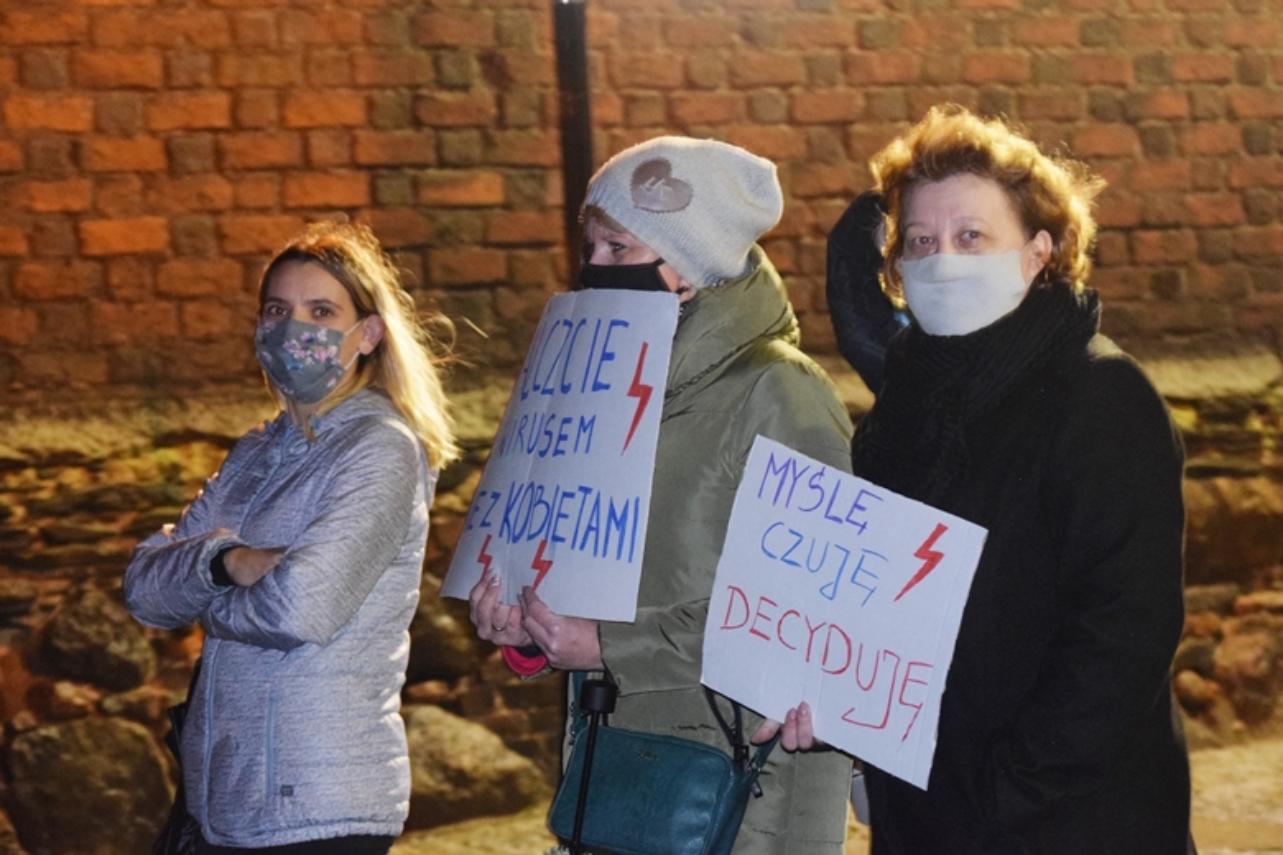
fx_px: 3849
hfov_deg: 18.9
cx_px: 642
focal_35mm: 108
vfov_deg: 12.7
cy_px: 428
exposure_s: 1/60
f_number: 4.2
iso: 3200
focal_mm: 72
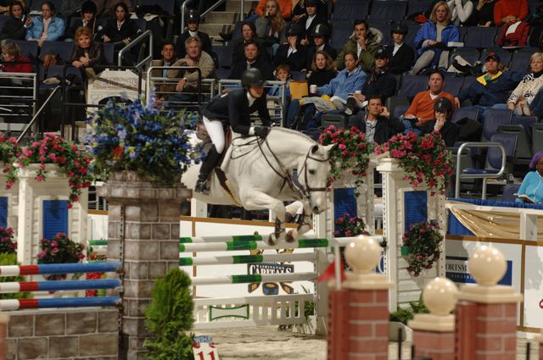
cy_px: 180
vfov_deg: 4.6
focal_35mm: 300
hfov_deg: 6.9
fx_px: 4519
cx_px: 272
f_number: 5
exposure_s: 1/250
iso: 200
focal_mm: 200
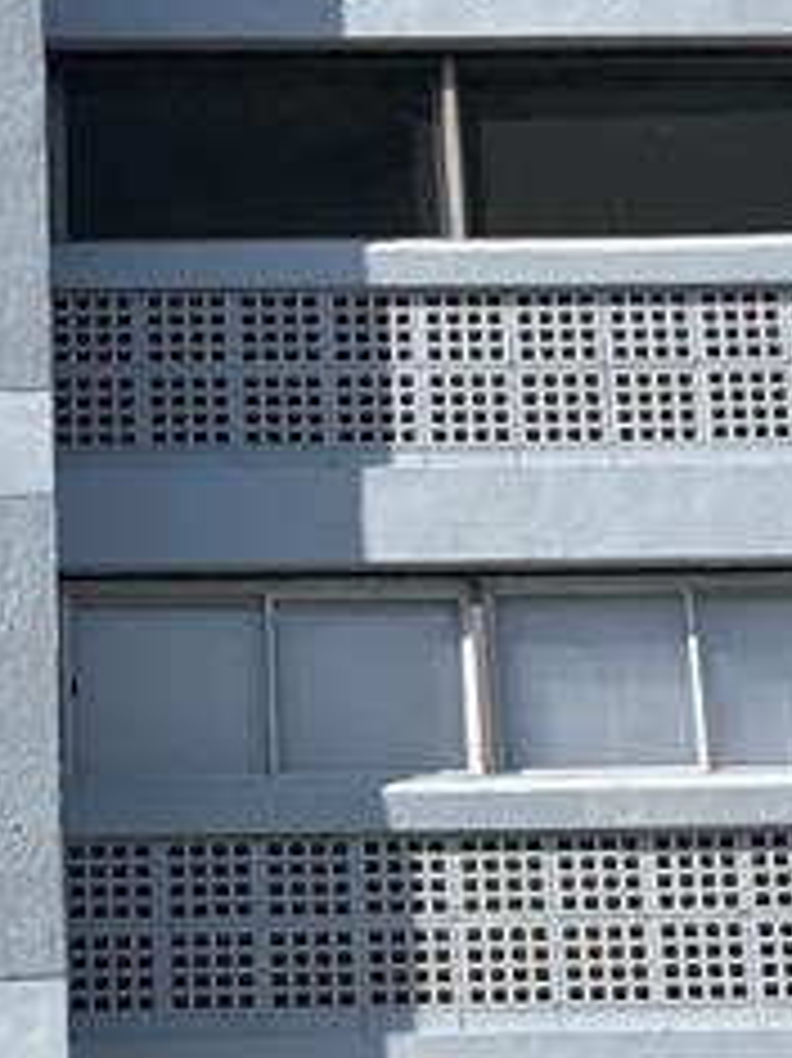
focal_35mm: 143
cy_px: 810
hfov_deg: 10.4
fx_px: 4366
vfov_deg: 13.8
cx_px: 324
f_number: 1.8
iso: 20
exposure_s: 1/3040
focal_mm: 3.99
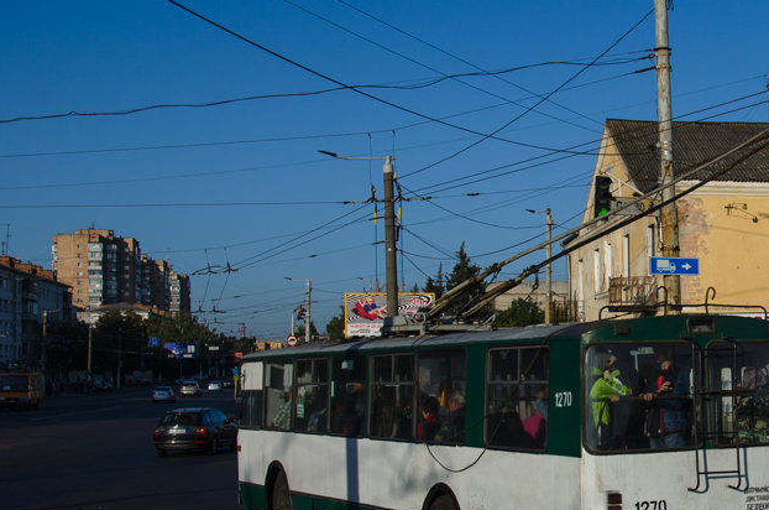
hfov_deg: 28.7
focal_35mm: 69
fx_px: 1471
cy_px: 334
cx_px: 617
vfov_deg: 19.6
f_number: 6.3
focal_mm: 26
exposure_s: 1/1000
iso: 100
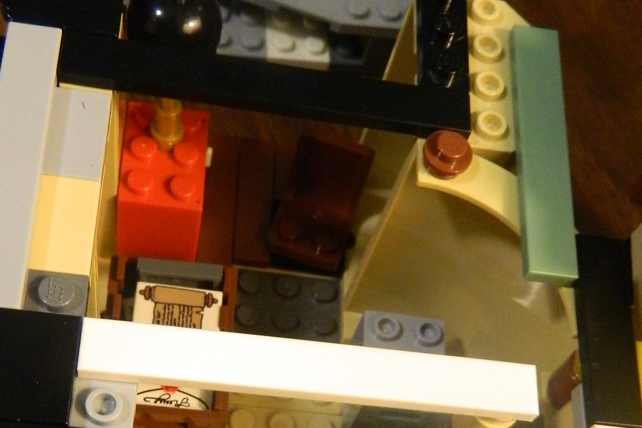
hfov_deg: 38.1
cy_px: 452
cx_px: 288
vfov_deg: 24.5
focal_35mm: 52
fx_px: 927
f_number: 3.1
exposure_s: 1/20
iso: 400
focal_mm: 4.5
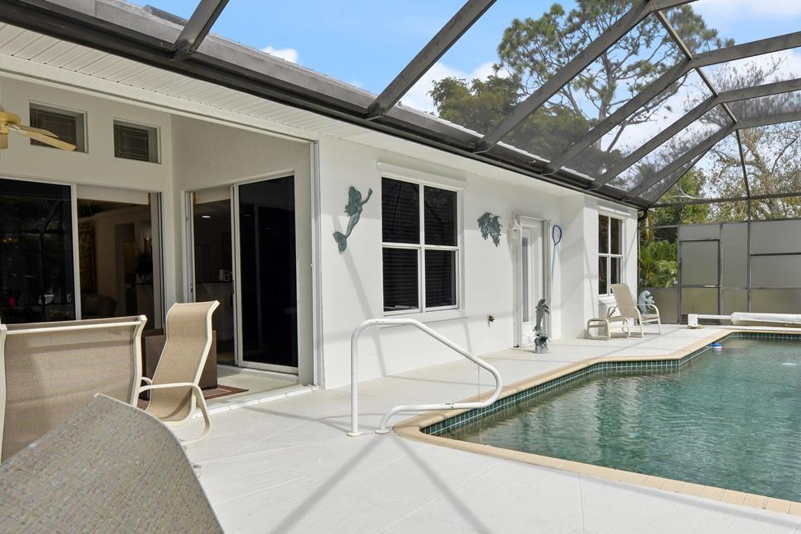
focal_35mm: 23
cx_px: 449
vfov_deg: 53.7
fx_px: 512
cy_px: 369
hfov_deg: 75.8
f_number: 9
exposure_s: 1/25
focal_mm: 14
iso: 400
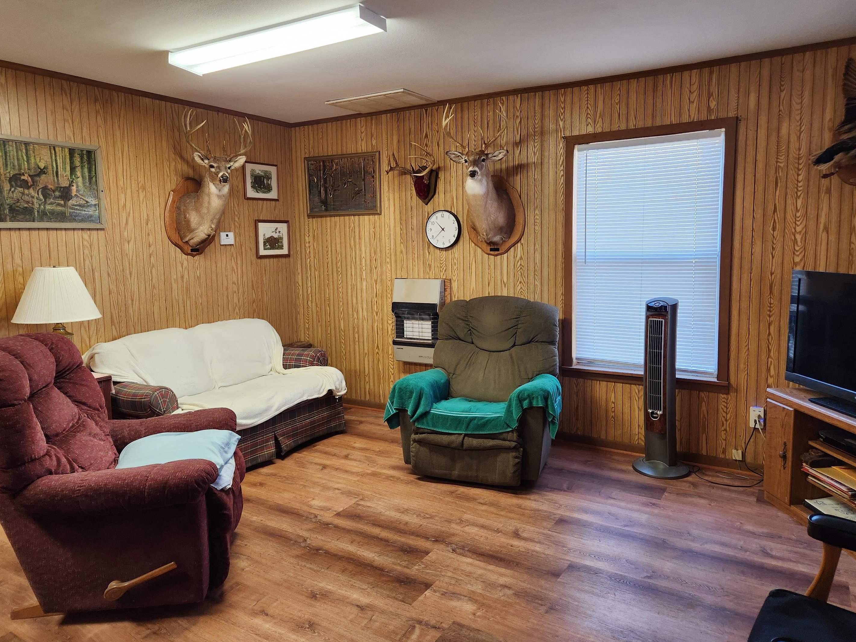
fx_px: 618
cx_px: 406
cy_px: 315
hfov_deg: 69.3
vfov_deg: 54.9
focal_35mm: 25
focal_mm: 5.4
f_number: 1.8
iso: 200
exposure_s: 1/120
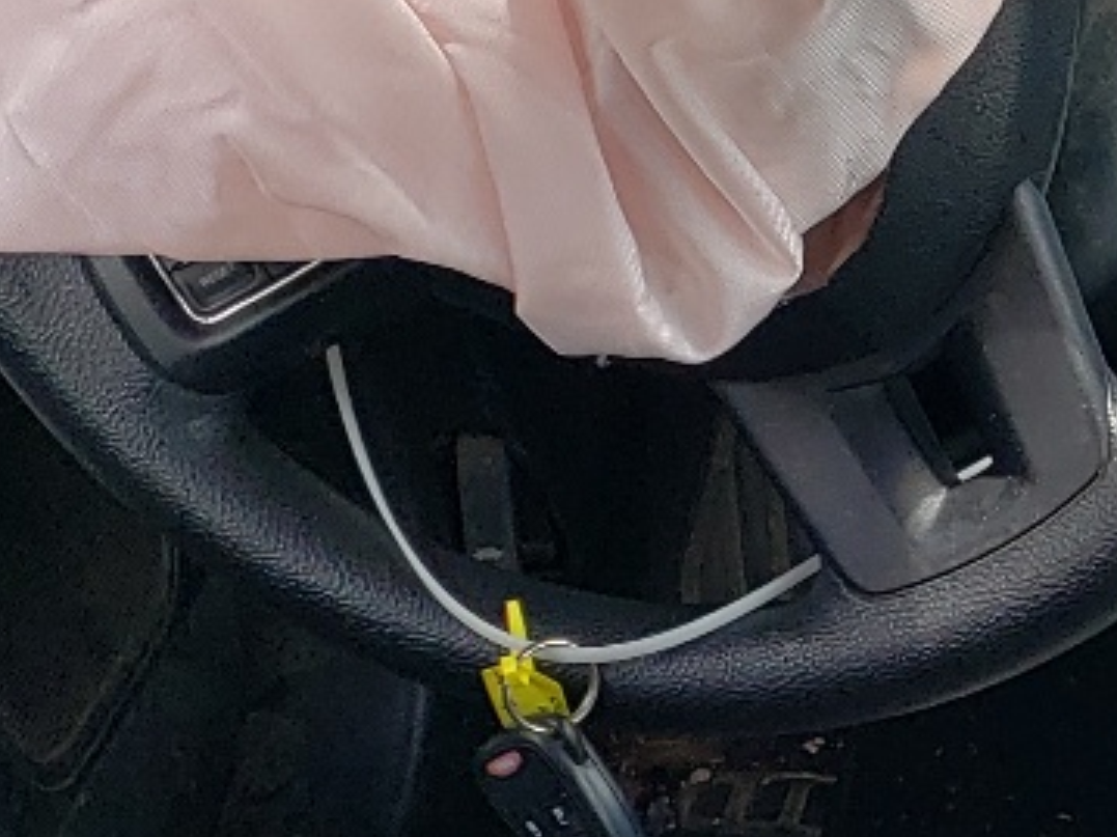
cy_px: 762
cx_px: 2004
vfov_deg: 12.7
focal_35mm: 116
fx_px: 3742
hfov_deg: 14.8
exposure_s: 1/323
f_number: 1.5
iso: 50
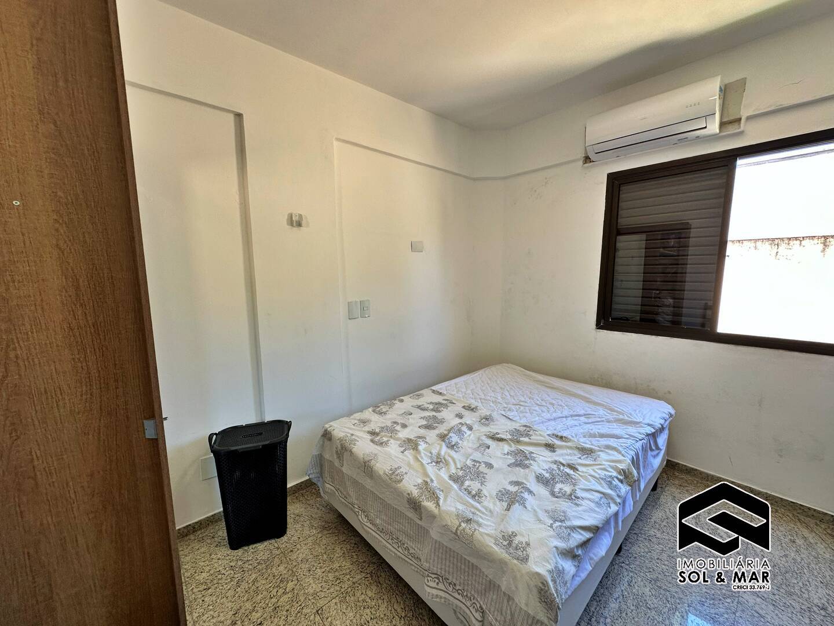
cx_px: 417
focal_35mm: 14
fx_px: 337
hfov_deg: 102.1
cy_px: 313
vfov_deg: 85.7
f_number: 2.2
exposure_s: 1/120
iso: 80
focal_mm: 2.22
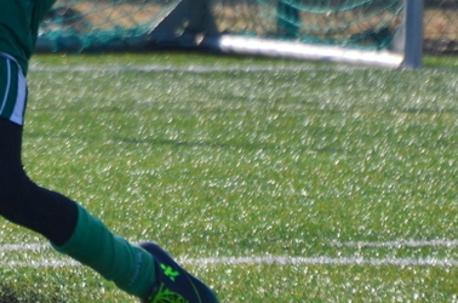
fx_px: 18134
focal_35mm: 1429
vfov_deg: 1.0
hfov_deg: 1.4
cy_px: -26
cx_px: -113
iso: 140
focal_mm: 300
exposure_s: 1/800
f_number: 5.6
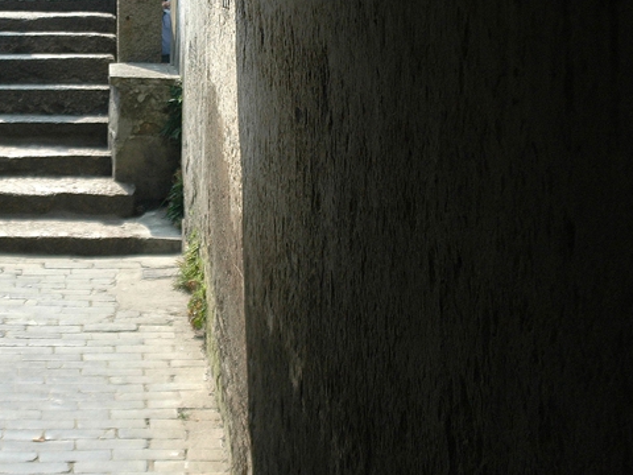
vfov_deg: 16.9
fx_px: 1573
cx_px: 207
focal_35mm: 86
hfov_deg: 22.7
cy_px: 44
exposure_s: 1/250
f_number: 6.3
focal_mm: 28
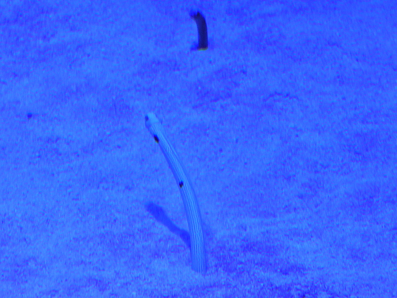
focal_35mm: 136
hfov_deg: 14.5
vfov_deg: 10.9
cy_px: 150
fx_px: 1560
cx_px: 196
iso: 280
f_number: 4
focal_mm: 18.7
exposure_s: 1/60
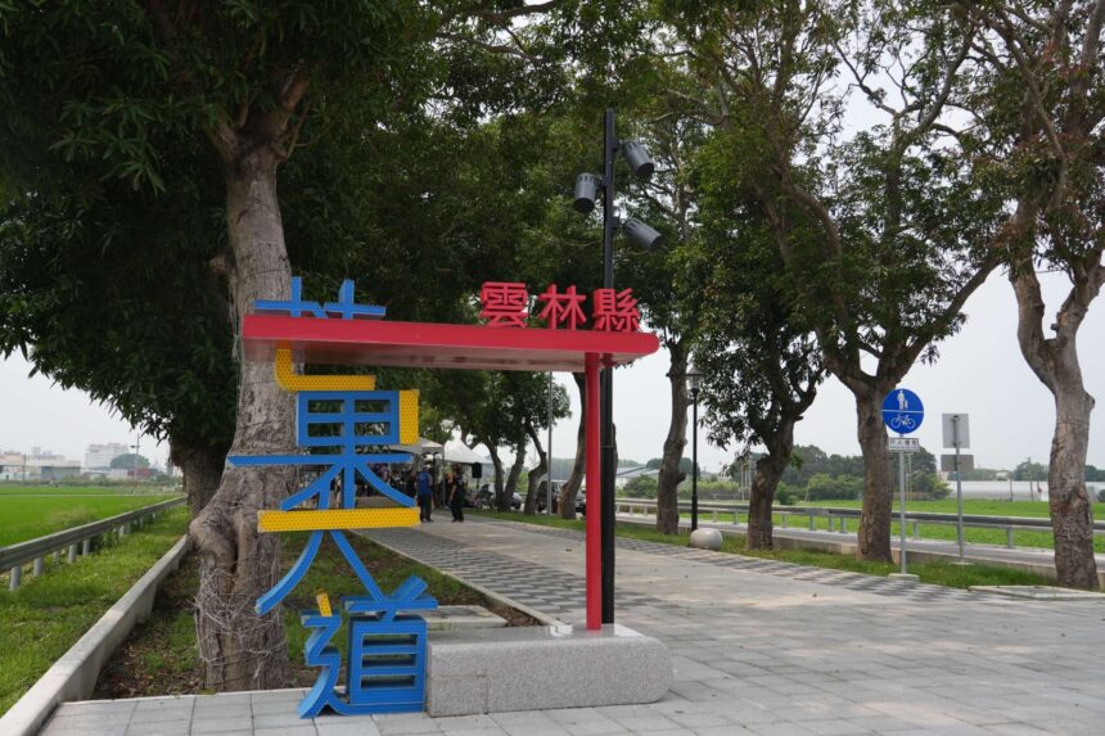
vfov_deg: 40.0
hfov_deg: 57.2
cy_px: 368
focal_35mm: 33
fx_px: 1013
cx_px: 552
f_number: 4.5
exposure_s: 1/1250
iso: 200
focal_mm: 33
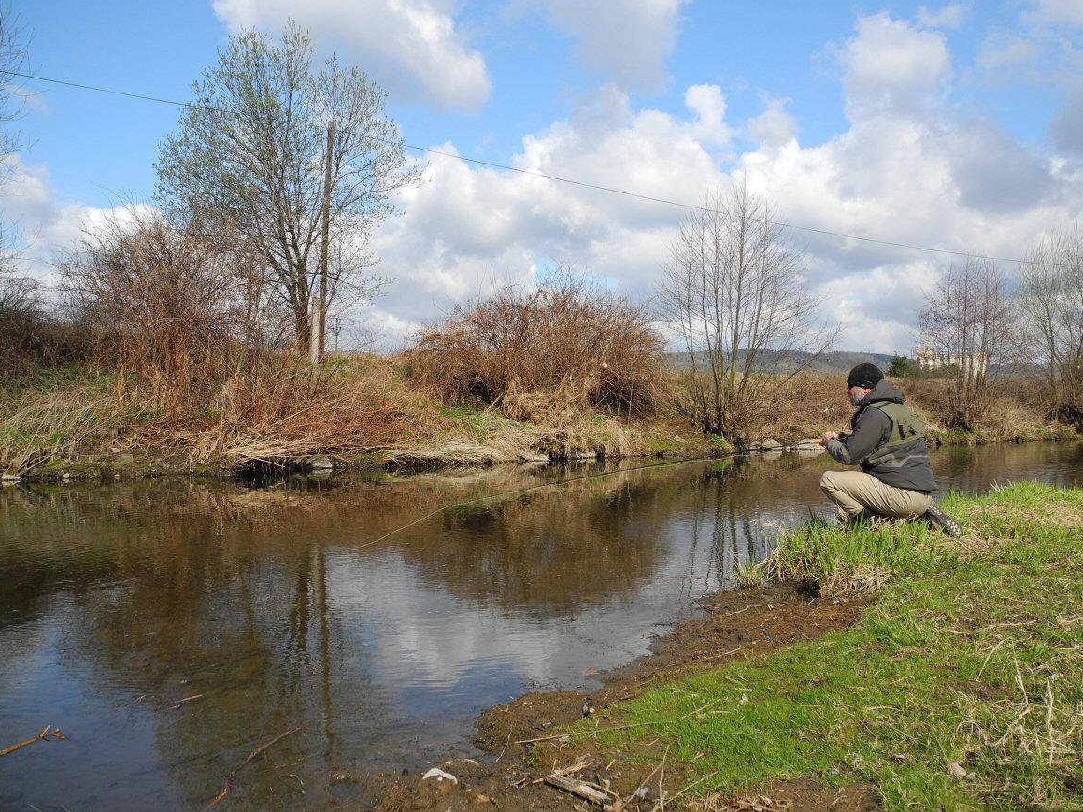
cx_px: 557
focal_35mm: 29
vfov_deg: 48.2
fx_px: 907
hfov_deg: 61.7
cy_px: 392
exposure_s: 1/1037
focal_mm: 6
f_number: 3.2
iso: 100
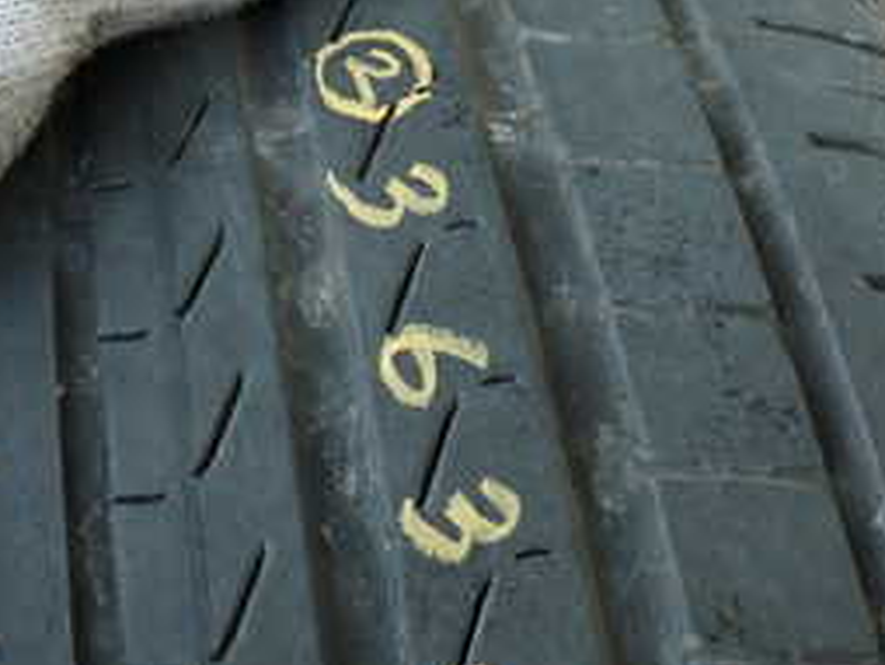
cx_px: 334
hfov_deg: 32.5
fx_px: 1510
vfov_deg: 24.7
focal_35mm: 59
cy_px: 191
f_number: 2
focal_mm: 4.5
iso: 100
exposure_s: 1/60
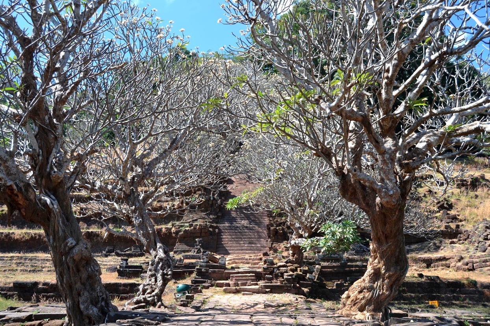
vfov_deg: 38.4
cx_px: 245
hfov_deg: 55.1
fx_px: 469
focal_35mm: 34
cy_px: 163
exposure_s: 1/160
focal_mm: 23
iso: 100
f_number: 6.3
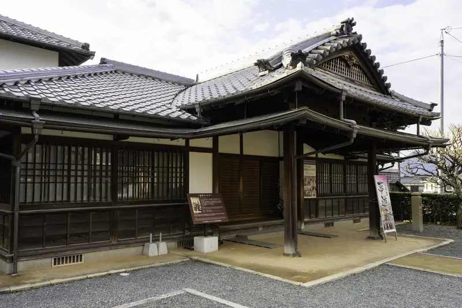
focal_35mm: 29
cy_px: 154
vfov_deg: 44.9
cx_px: 231
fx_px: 372
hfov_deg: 63.7
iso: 100
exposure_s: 1/80
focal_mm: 29
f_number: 6.3
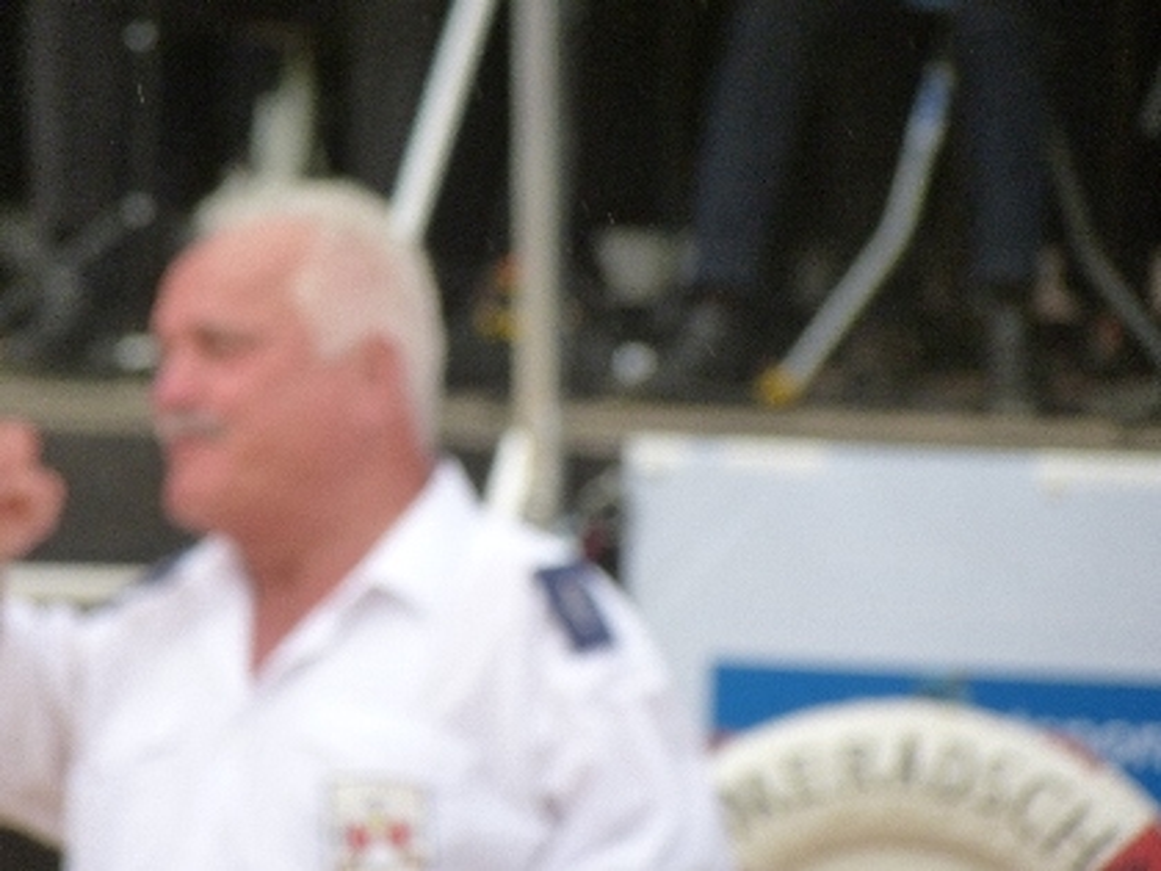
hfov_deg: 5.3
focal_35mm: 374
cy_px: 436
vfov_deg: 4.0
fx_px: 12544
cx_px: 580
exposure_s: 1/500
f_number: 5.9
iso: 640
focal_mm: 67
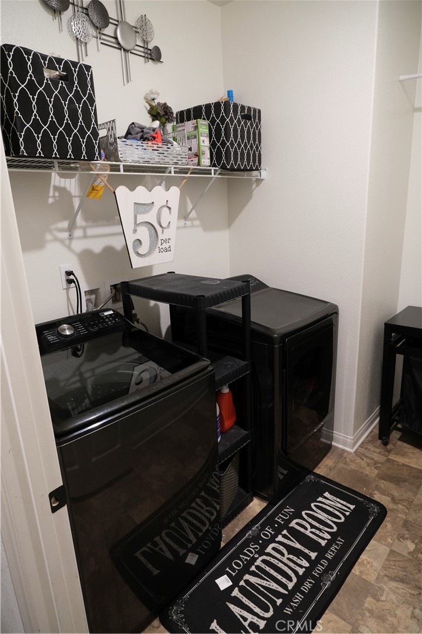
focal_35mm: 23
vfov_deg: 76.1
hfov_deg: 55.1
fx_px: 404
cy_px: 317
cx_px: 211
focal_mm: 15
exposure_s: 1/30
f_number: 3.5
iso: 1250
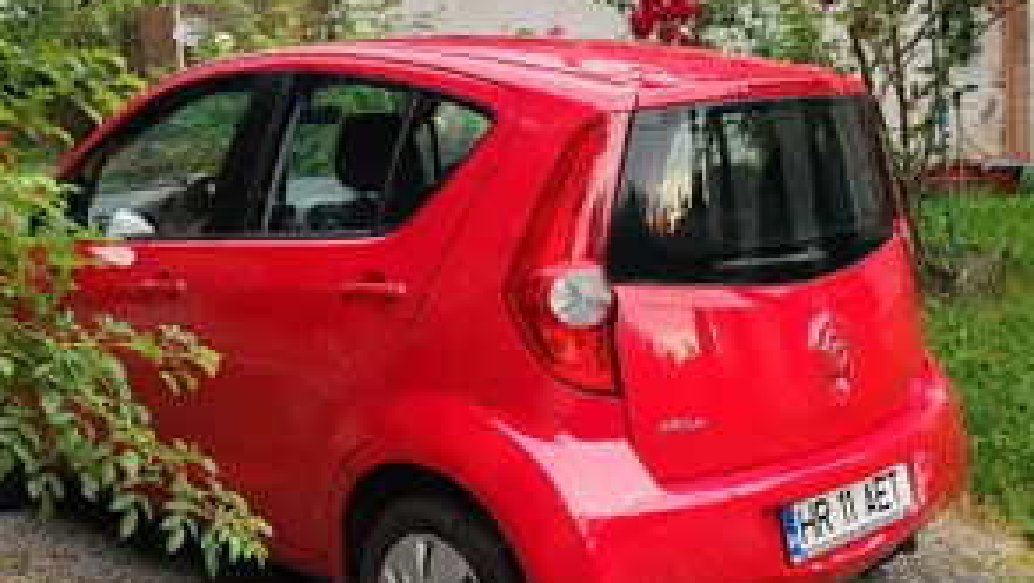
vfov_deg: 21.6
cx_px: 519
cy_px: 124
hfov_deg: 37.8
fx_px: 1508
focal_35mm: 55
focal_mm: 6.12
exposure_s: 1/100
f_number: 1.9
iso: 80
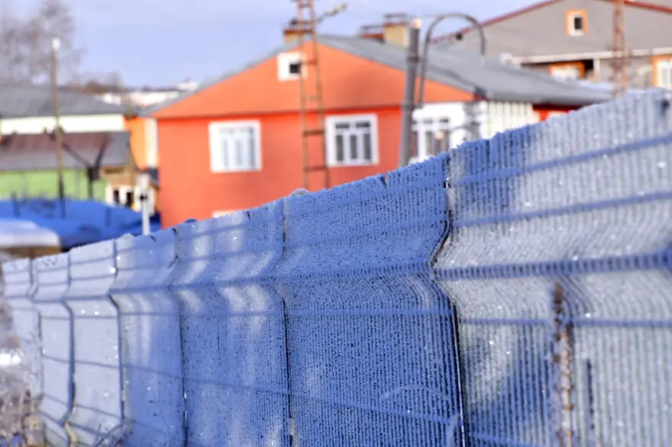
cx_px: 336
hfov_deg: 8.9
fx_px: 4338
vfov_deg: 5.9
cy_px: 224
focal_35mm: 232
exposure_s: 1/1600
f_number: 13
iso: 1250
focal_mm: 155
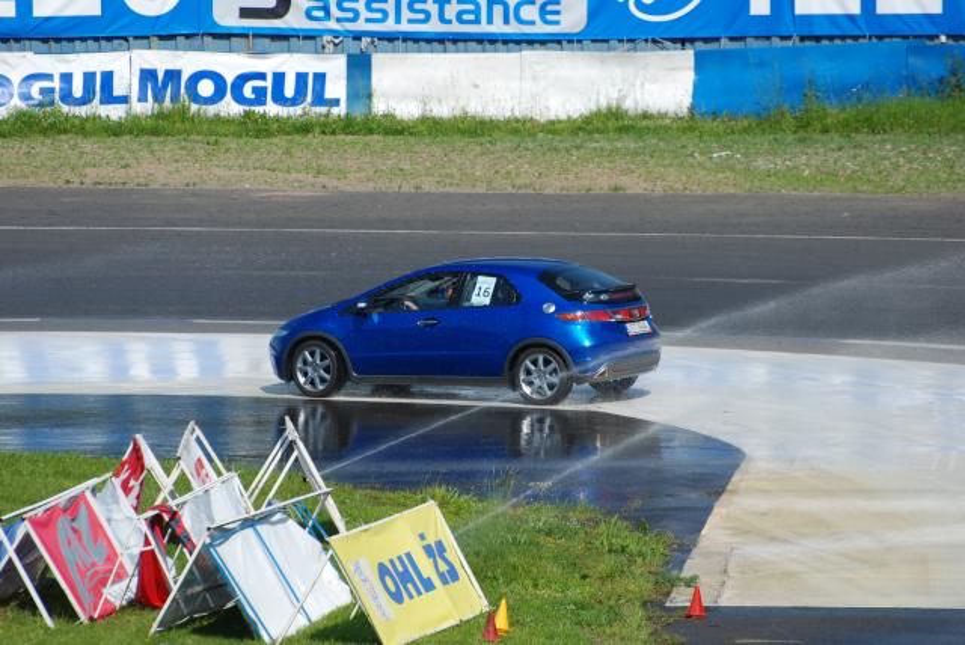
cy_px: 322
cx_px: 482
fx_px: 10061
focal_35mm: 375
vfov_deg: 3.7
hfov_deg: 5.5
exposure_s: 1/500
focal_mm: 250
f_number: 5.6
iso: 100
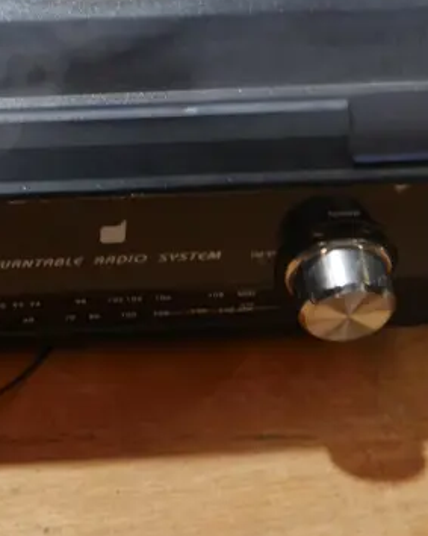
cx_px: 79
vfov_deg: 16.6
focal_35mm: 113
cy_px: -5
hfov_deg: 13.6
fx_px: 1790
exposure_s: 1/60
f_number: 4.4
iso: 400
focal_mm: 20
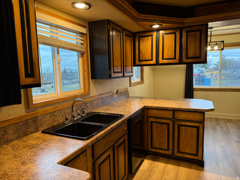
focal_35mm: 24
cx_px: 120
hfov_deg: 71.6
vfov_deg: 56.8
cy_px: 90
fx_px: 166
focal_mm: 6.76
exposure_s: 1/60
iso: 160
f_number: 1.78
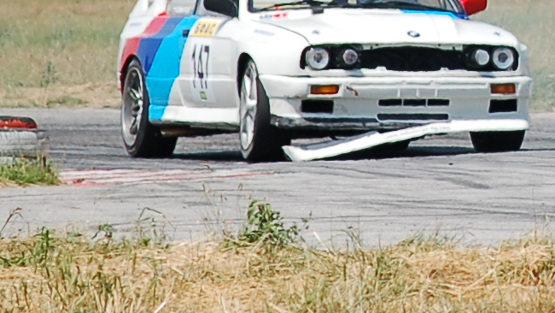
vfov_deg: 1.4
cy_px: -210
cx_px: 858
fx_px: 12409
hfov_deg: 2.6
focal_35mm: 843
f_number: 4.8
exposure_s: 1/1250
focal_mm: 116
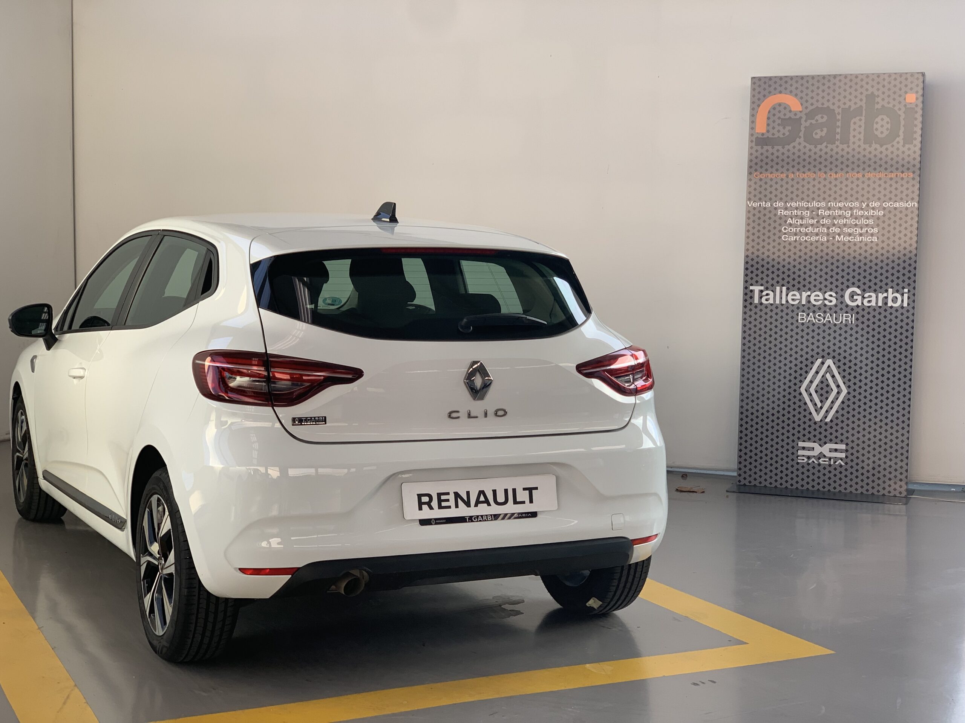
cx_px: 482
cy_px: 362
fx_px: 1450
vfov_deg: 28.0
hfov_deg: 36.8
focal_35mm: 52
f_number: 2.4
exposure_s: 1/122
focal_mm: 6
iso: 32
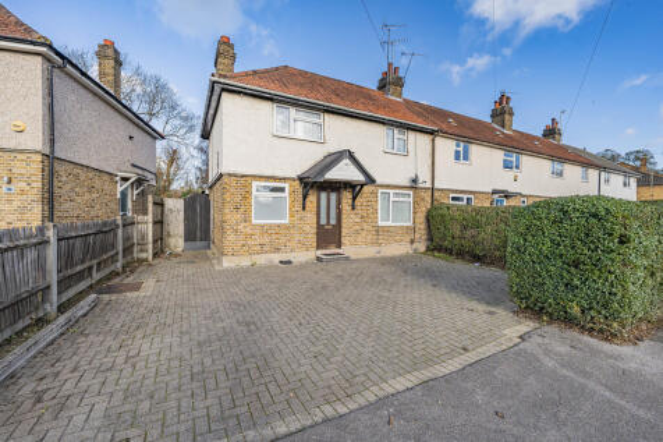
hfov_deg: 104.3
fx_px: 258
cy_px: 221
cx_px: 332
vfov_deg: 81.2
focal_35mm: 14
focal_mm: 14
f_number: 9
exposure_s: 1/400
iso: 320
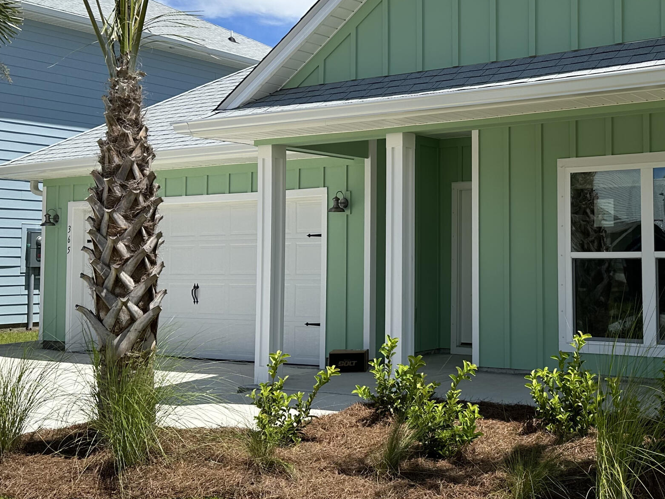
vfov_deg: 31.5
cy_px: 215
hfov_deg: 39.8
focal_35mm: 46
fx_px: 884
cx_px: 519
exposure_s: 1/4762
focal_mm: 6.86
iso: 80
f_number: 1.78
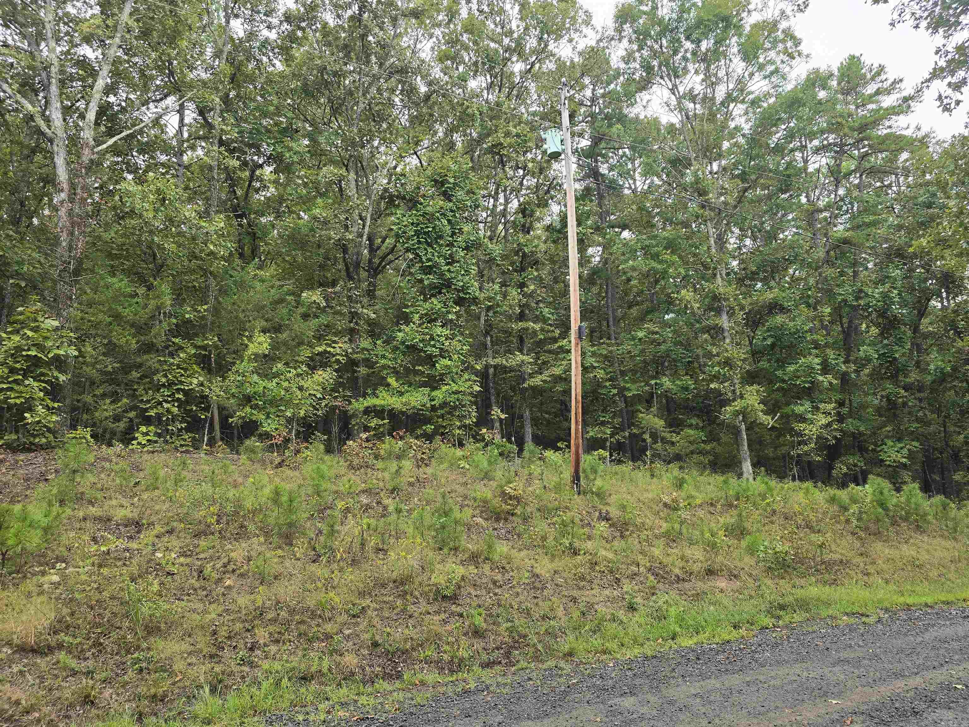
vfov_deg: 58.9
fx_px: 644
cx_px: 484
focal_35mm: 23
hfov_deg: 73.9
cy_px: 364
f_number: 1.7
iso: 50
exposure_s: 1/180
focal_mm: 6.3
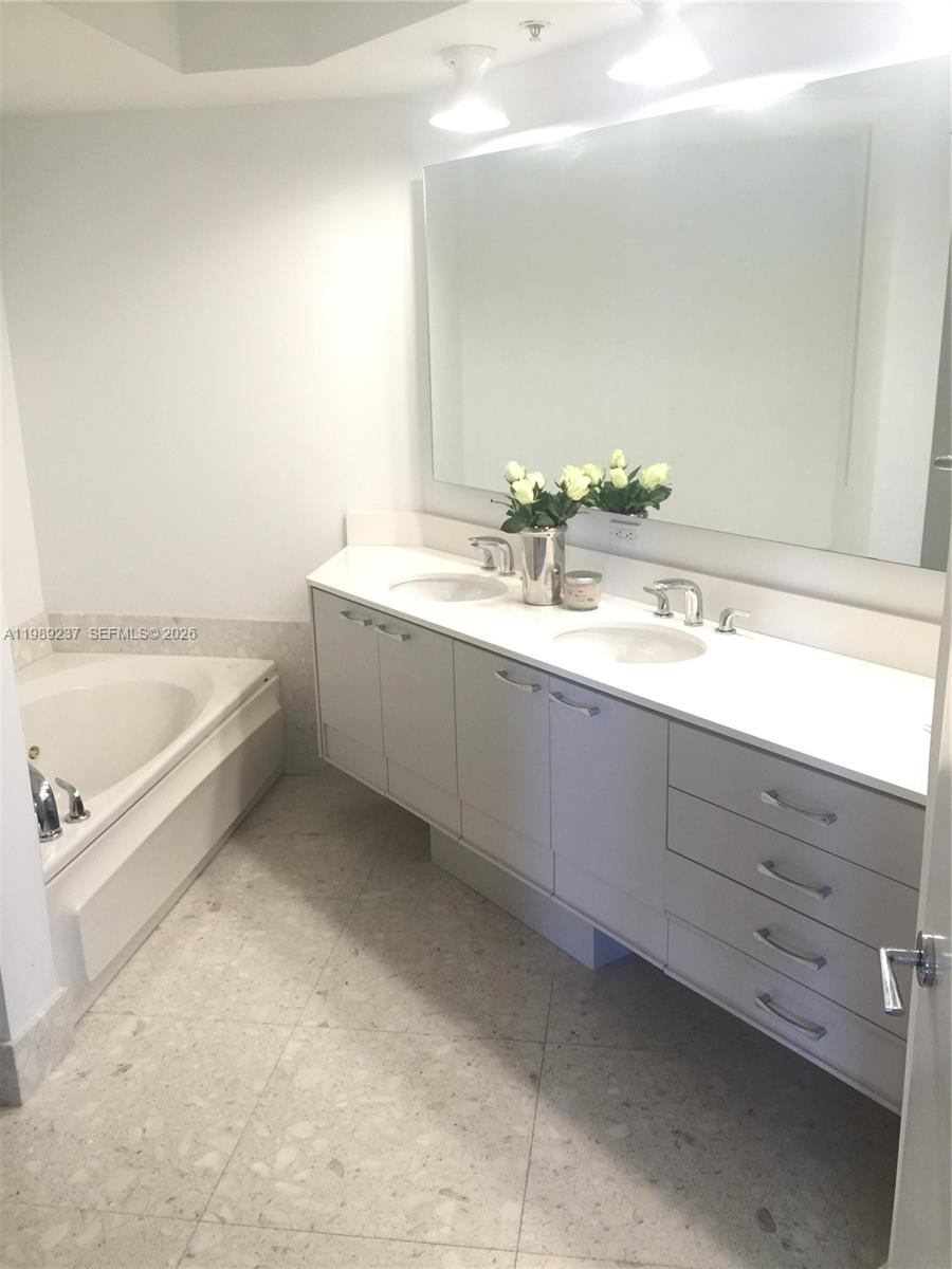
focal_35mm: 29
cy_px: 634
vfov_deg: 61.7
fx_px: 1063
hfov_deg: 48.2
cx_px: 476
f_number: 2.2
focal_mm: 4.15
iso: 80
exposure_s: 1/15
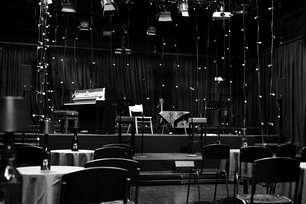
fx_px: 357
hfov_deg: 46.4
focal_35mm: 42
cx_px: 153
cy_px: 102
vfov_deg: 31.9
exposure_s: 1/60
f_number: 3.2
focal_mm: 28
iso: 1600
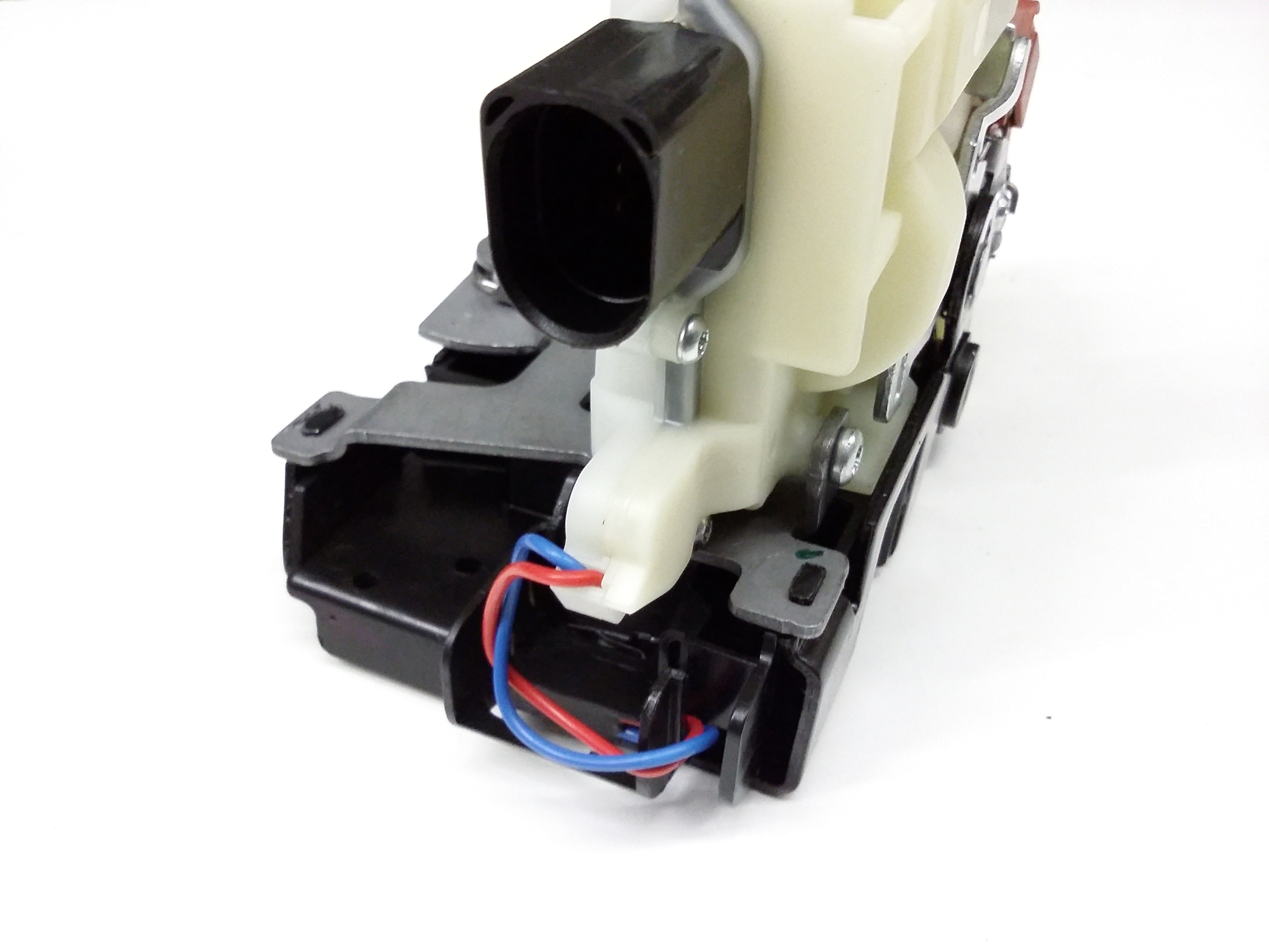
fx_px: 1173
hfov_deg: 56.8
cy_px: 476
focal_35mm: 32
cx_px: 634
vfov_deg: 44.2
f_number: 2.4
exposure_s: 1/15
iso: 400
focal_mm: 3.4
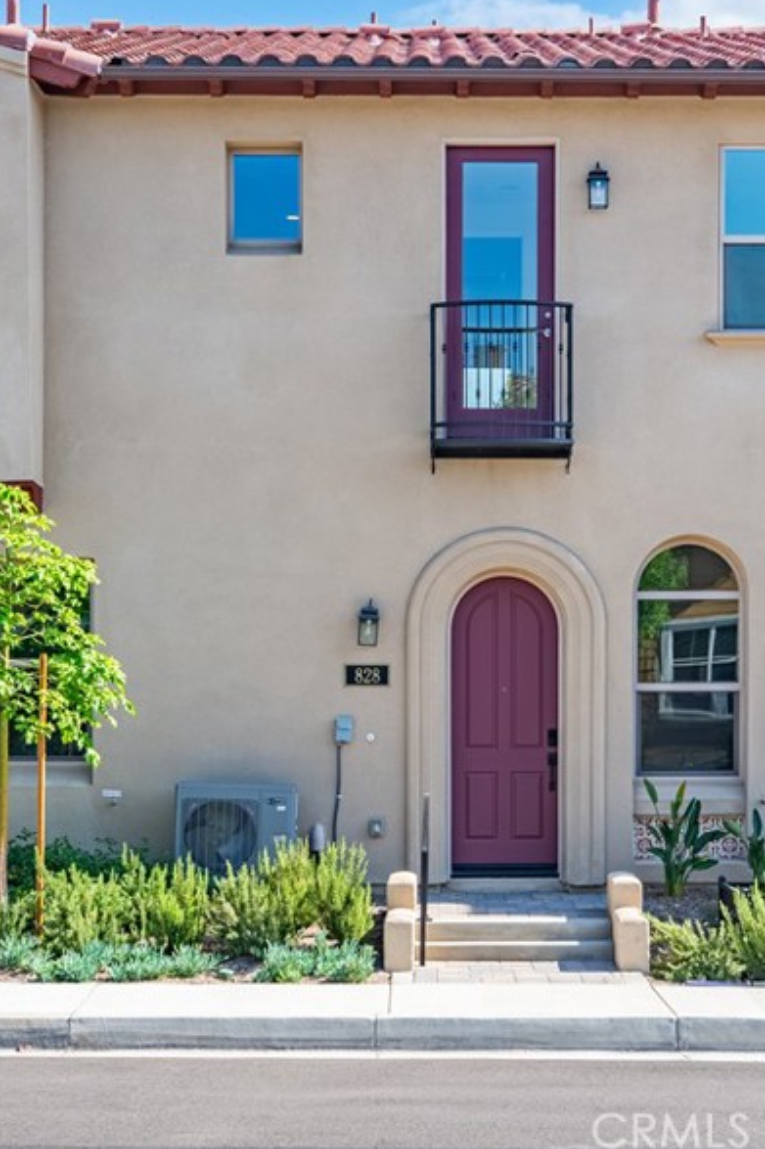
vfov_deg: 27.0
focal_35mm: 75
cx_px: 333
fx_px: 2392
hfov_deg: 18.2
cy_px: 490
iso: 800
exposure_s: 1/8000
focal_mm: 43
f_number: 8
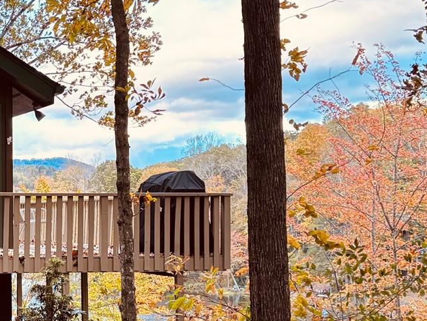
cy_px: 199
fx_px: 1049
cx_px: -70
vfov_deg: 17.4
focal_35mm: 85
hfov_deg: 21.5
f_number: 1.6
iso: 125
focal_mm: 5.96
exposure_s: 1/103
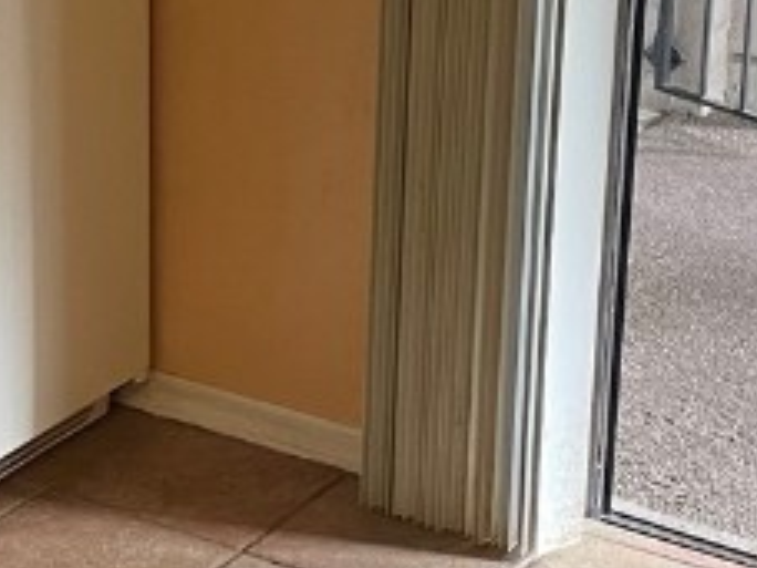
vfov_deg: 12.5
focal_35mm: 117
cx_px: 110
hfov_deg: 16.7
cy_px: 20
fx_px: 2559
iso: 250
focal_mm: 4.2
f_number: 1.6
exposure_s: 1/60
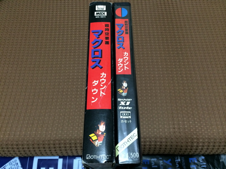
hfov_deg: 60.0
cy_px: 84
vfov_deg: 46.8
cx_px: 113
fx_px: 196
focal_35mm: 30
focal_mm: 4.12
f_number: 2.2
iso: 320
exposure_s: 1/20
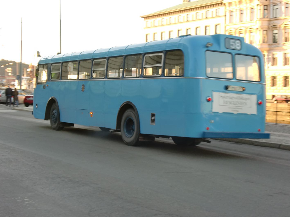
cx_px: 144
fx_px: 511
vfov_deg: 24.0
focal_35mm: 61
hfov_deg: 31.7
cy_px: 107
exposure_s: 1/60
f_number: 4
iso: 64
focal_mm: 10.4
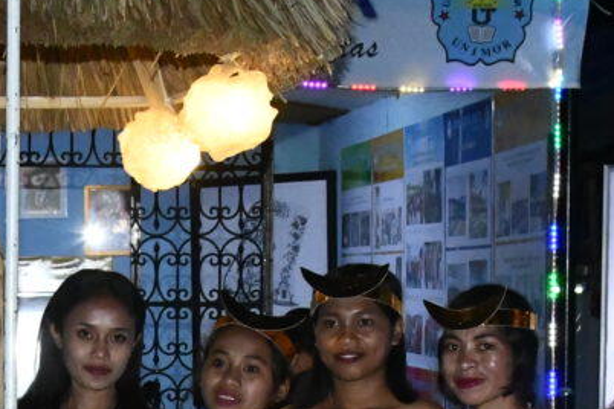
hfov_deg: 13.3
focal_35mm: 153
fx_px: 2609
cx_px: 34
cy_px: 523
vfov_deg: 8.8
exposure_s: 1/60
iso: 4000
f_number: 10
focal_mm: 24
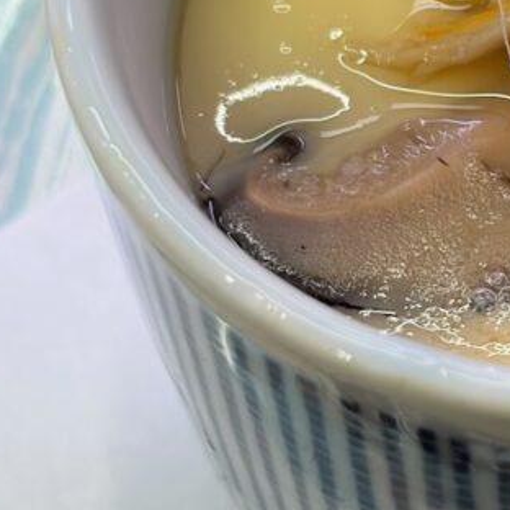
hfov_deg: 11.4
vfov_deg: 11.5
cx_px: 606
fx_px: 2517
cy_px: 78
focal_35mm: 151
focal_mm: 5.96
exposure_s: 1/83
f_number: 1.6
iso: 50
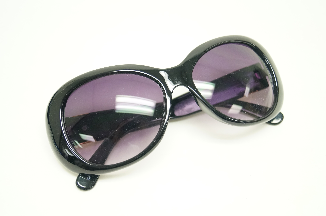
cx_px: 163
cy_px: 108
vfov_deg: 25.7
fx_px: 475
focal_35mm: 52
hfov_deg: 37.9
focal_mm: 35
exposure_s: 1/60
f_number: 5
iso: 1250
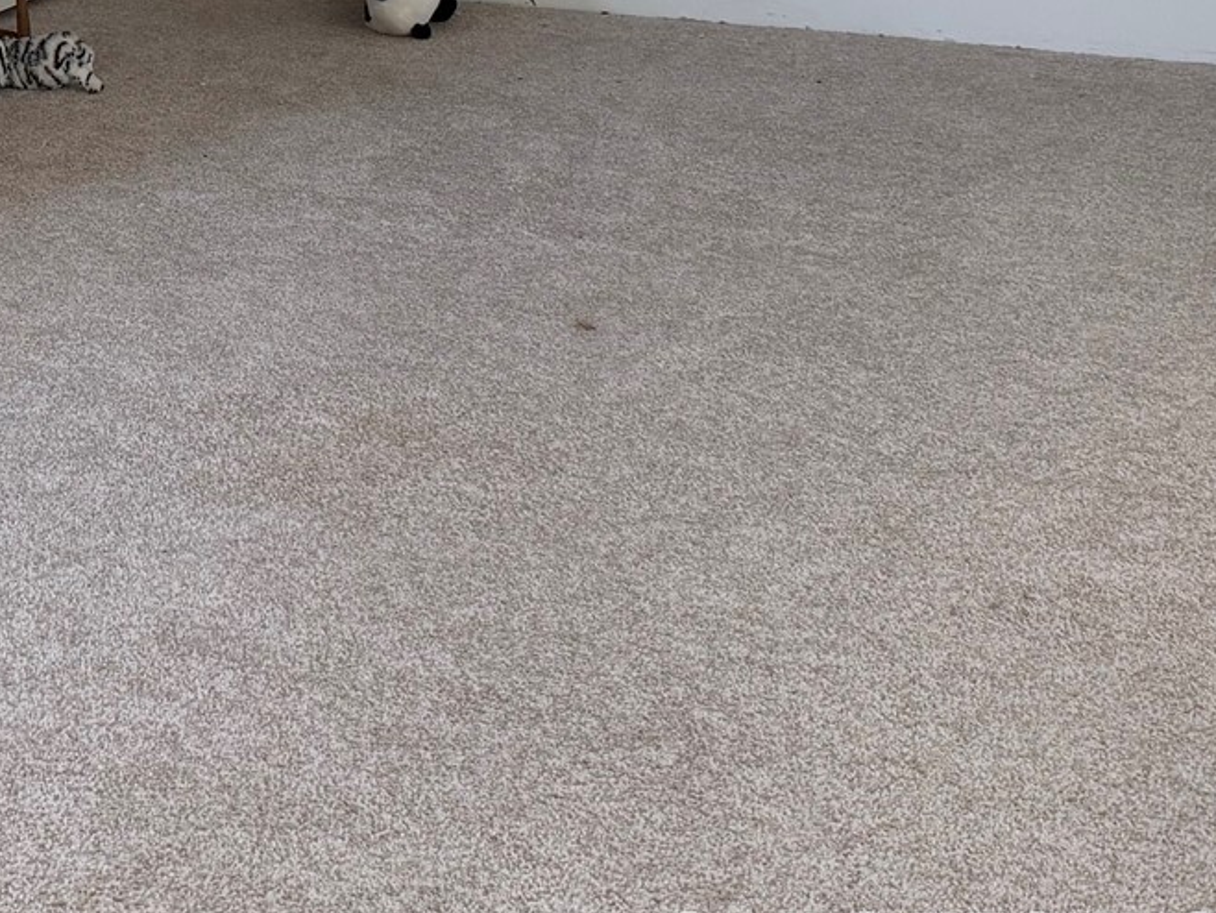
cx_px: 22
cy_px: -310
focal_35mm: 70
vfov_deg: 19.2
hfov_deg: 26.4
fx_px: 2460
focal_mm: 6.76
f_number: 1.78
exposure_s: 1/97
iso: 200
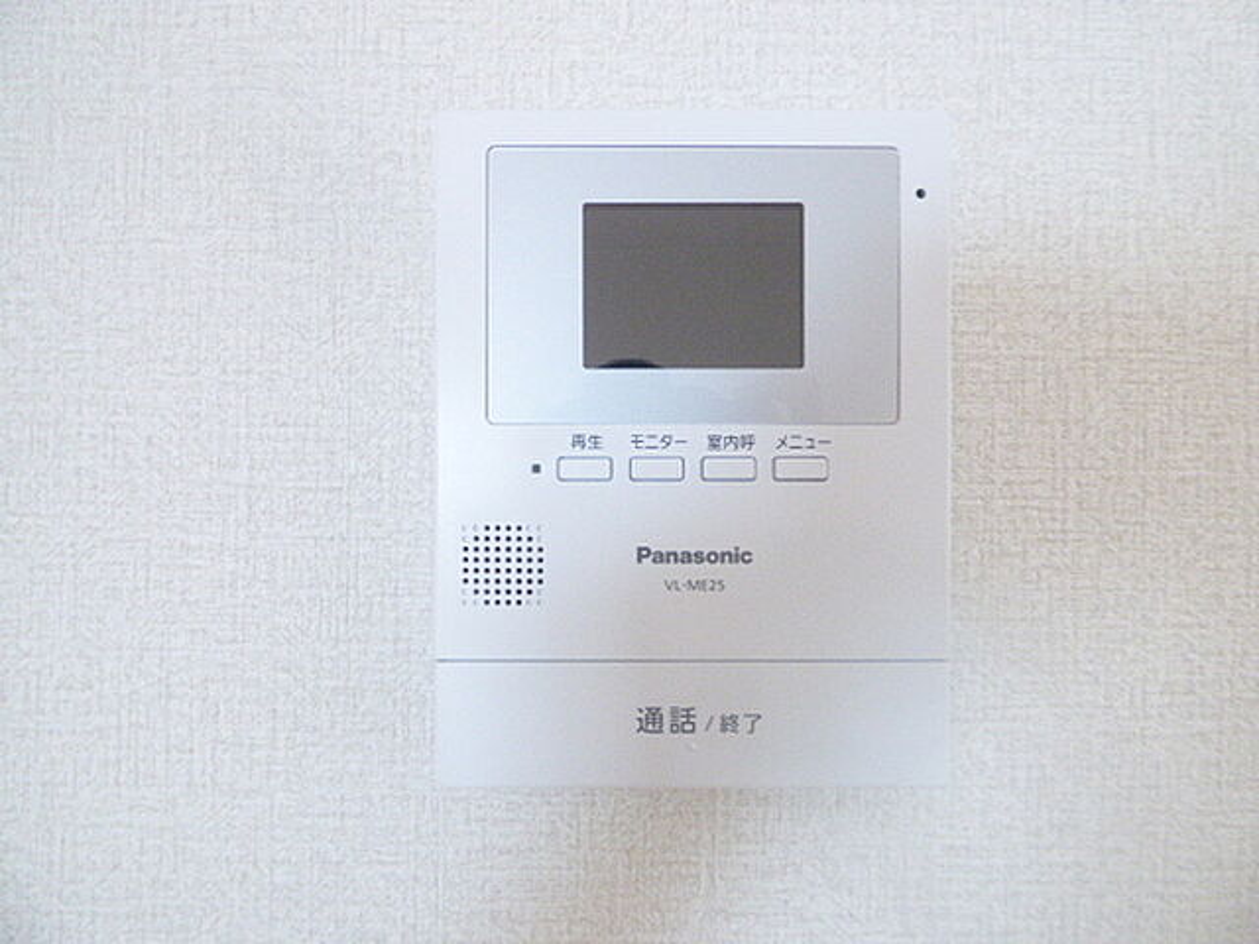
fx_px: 727
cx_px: 630
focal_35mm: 20
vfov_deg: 66.0
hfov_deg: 81.7
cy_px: 472
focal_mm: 3.58
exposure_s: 1/8
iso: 400
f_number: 2.8
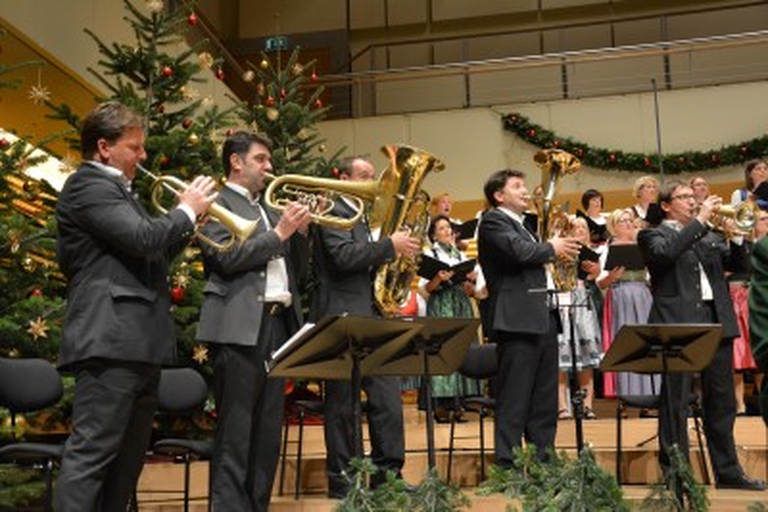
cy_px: 256
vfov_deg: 28.1
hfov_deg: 41.1
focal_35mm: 48
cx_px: 384
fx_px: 1024
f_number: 4.2
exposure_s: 1/30
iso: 900
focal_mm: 32
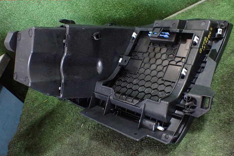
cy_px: 82
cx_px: 117
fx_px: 208
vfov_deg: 41.1
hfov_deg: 58.7
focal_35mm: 32
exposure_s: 1/80
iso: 800
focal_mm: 5.4
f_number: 2.3
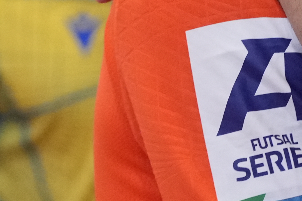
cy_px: -45
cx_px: 537
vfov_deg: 3.4
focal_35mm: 405
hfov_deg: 5.0
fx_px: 3397
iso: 3200
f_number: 4
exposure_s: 1/400
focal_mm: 57
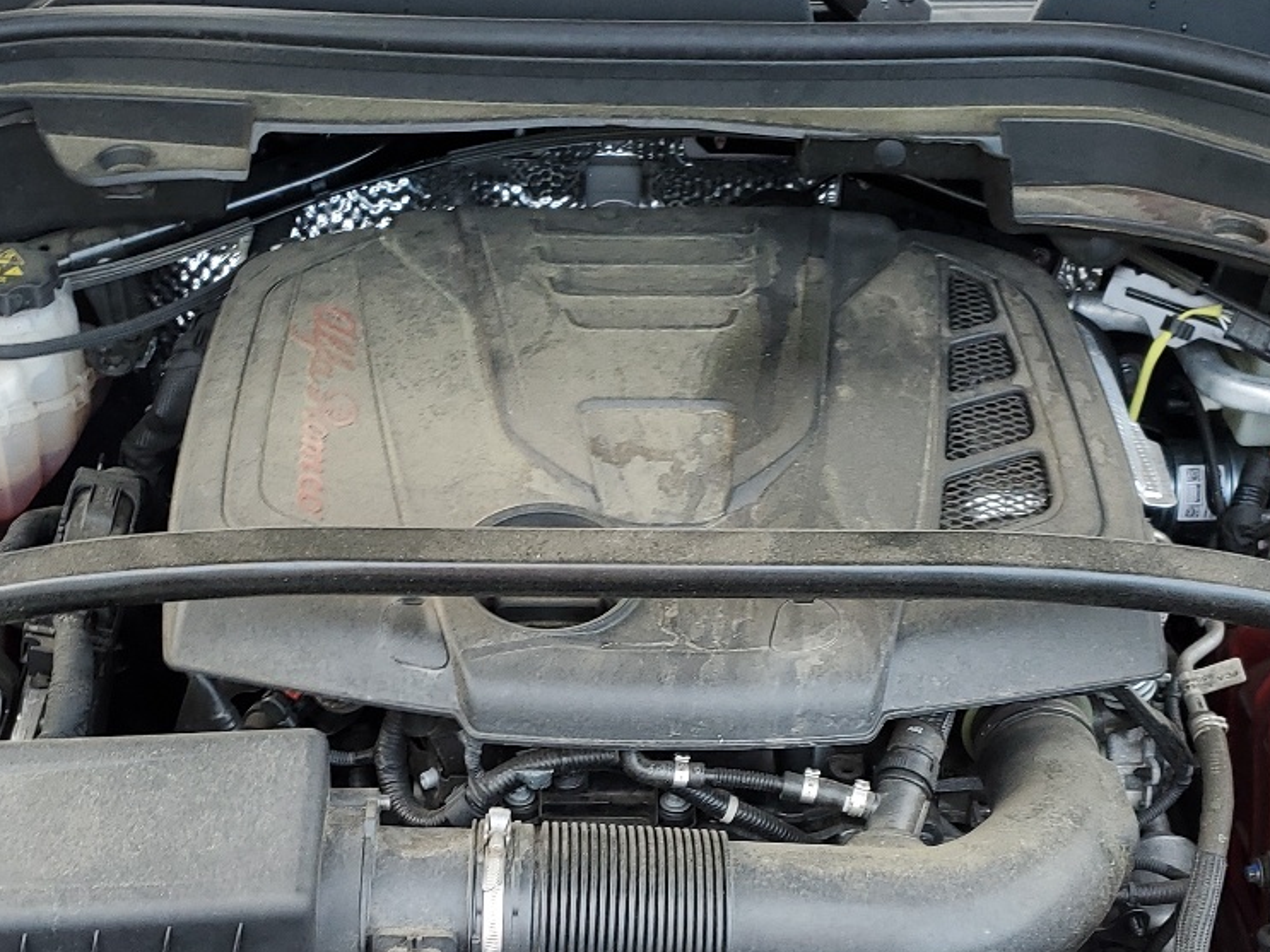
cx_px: 595
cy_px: 793
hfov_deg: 34.3
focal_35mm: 56
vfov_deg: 25.5
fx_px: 2054
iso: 50
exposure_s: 1/60.2
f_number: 1.5
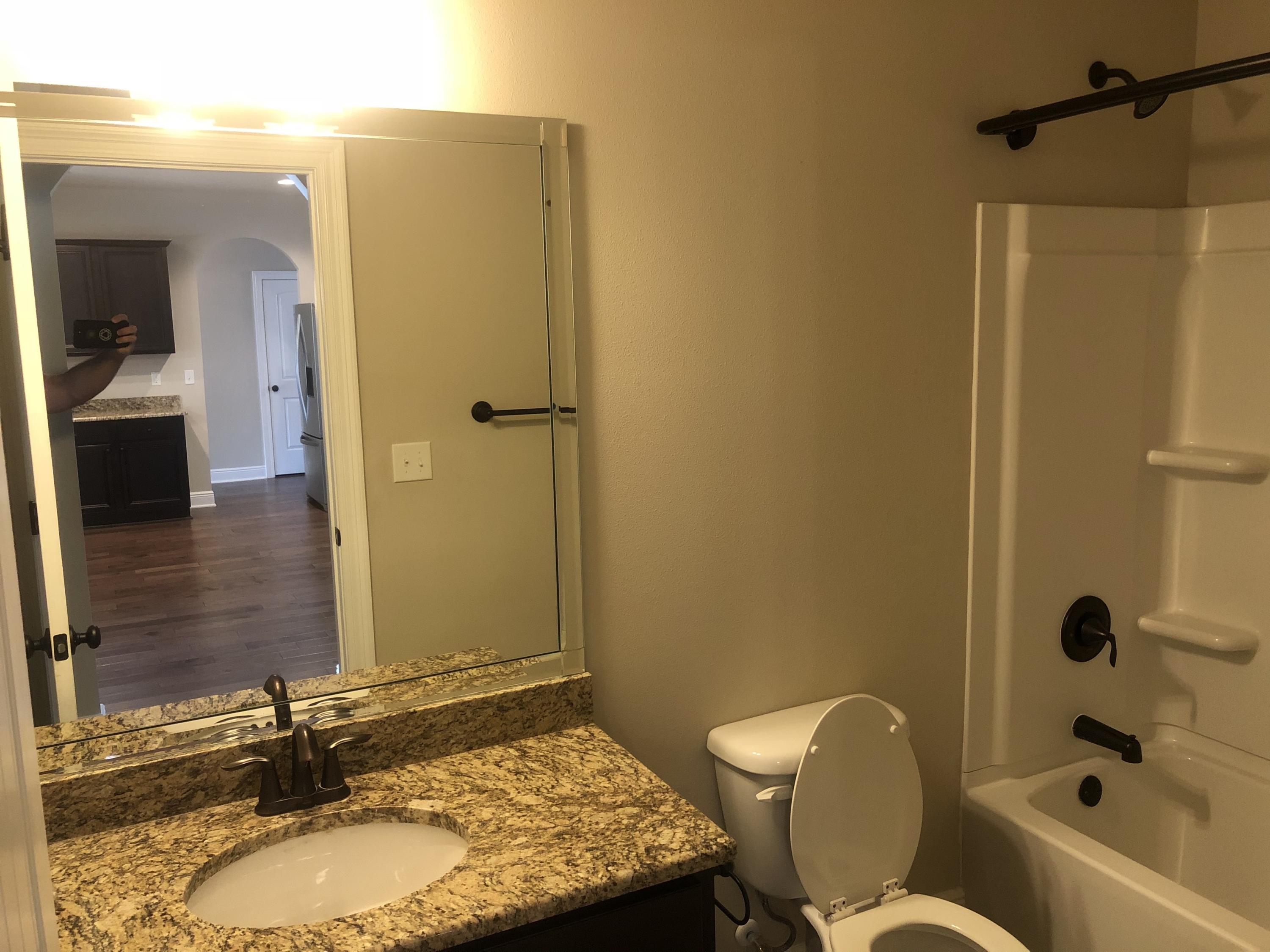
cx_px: 635
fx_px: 1027
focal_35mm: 28
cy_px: 476
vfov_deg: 49.7
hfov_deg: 63.4
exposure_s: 1/9
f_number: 1.8
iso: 100
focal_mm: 3.99
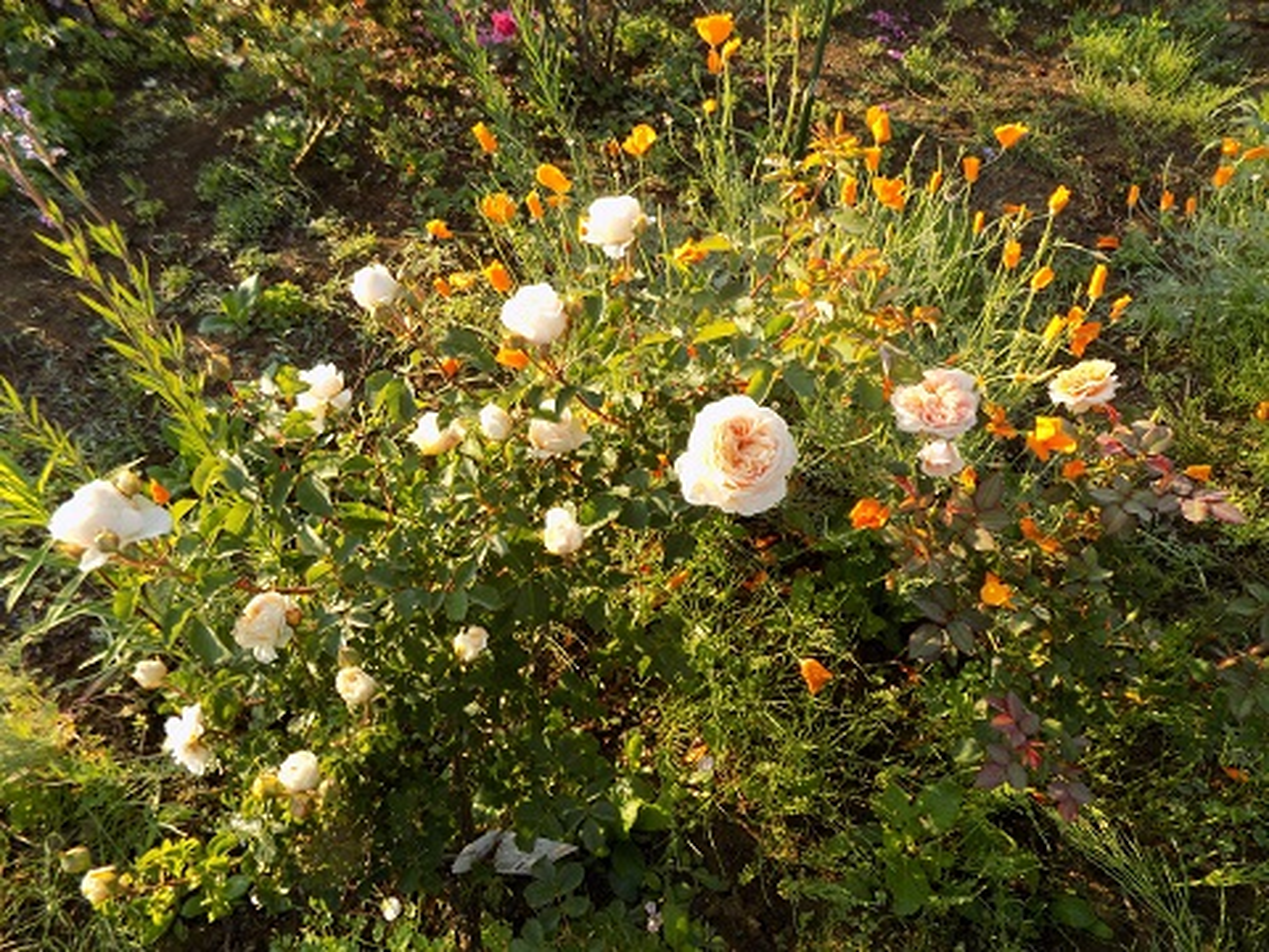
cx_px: 634
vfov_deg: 58.9
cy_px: 476
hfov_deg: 73.9
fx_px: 843
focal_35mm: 23
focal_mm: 4
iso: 80
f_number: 3.1
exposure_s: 1/200
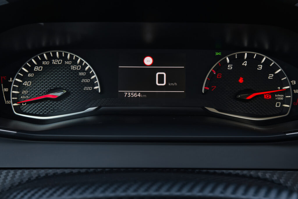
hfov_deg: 45.4
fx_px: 356
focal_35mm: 43
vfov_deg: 31.2
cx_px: 149
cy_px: 100
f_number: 7.1
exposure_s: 1/200
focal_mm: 28.8
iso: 2000
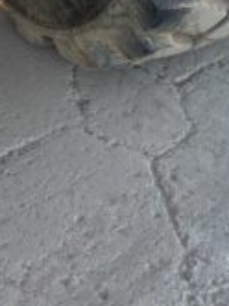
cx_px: 127
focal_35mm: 94
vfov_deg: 17.8
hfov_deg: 15.7
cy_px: -205
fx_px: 831
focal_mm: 5.96
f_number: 1.6
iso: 32
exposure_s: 1/100
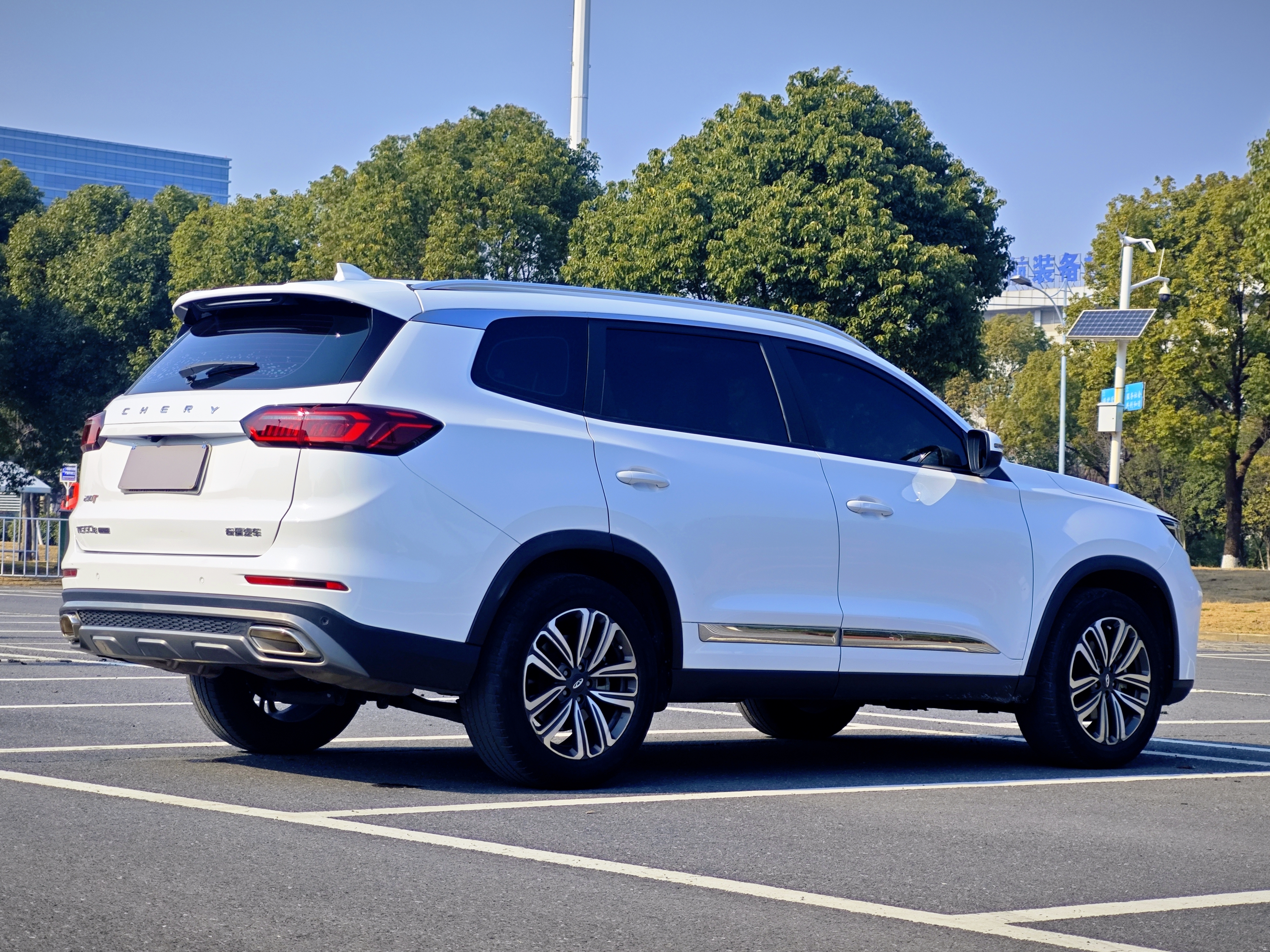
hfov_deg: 26.0
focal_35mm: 75
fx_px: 2752
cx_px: 635
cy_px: 476
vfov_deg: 19.6
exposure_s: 1/1042
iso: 50
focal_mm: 9
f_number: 2
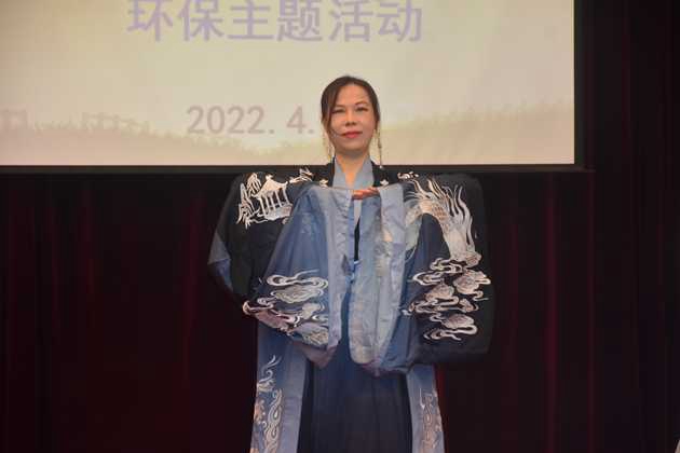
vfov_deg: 8.7
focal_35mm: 158
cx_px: 340
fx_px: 2975
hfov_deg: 13.0
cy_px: 226
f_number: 5.6
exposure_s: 1/60
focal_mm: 105
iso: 800
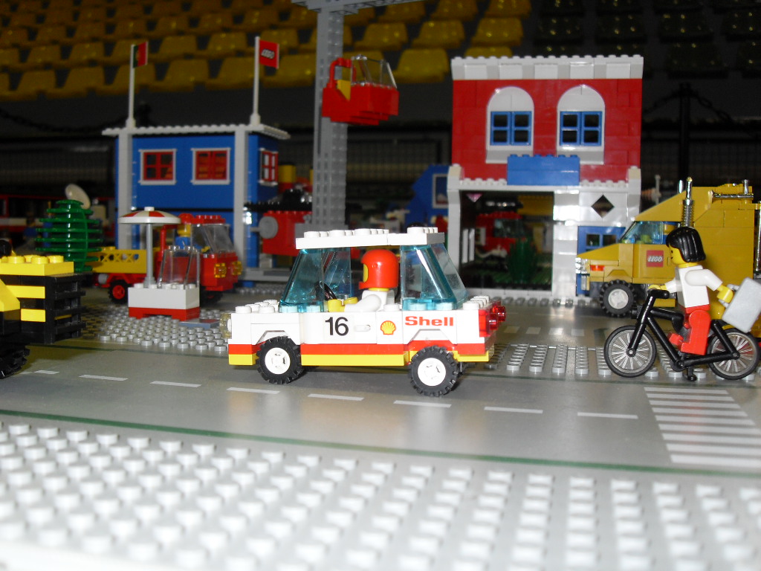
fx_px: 813
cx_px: 380
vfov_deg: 38.7
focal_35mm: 37
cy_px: 286
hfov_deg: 50.1
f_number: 2.8
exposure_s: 1/45
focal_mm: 6.3
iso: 100
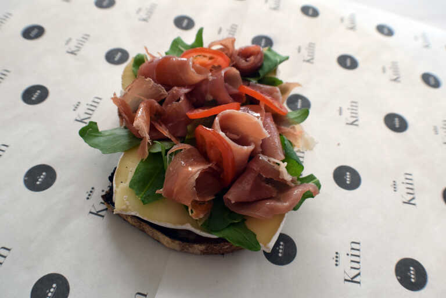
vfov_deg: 36.9
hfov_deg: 53.1
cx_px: 223
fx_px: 446
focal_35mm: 36
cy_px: 149
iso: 1600
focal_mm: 24
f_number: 7.1
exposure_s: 1/60
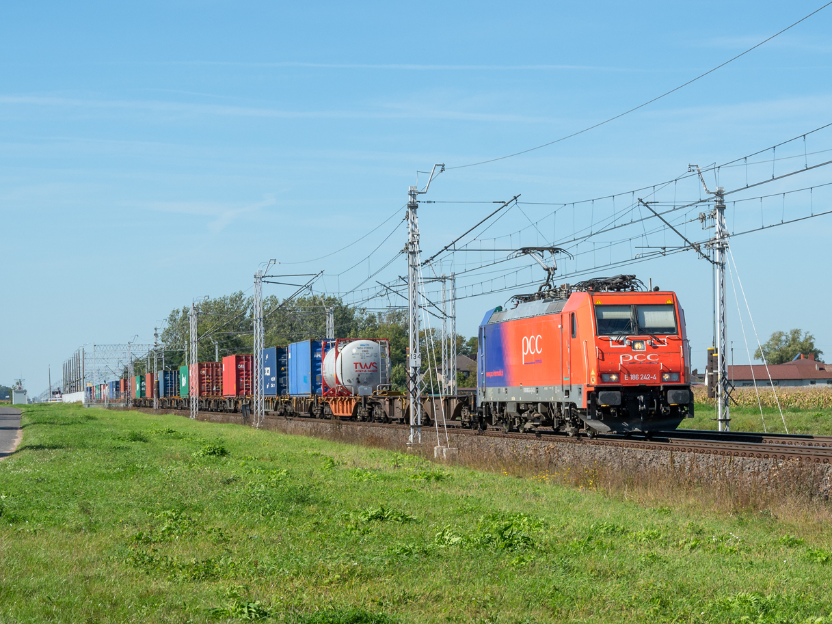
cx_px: 383
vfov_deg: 16.2
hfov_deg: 21.5
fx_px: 2187
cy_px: 332
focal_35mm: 91
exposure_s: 1/640
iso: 125
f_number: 9
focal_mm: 48
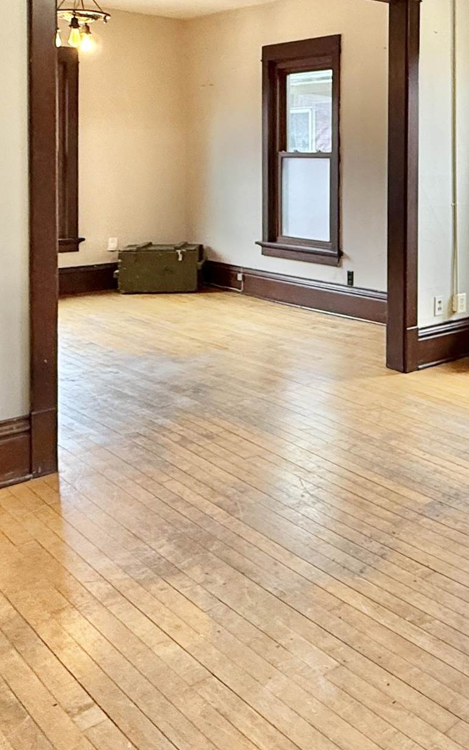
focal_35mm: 37
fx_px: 757
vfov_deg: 49.8
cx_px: 496
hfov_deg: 31.2
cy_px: 156
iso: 250
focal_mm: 2.22
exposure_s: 1/60
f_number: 2.2
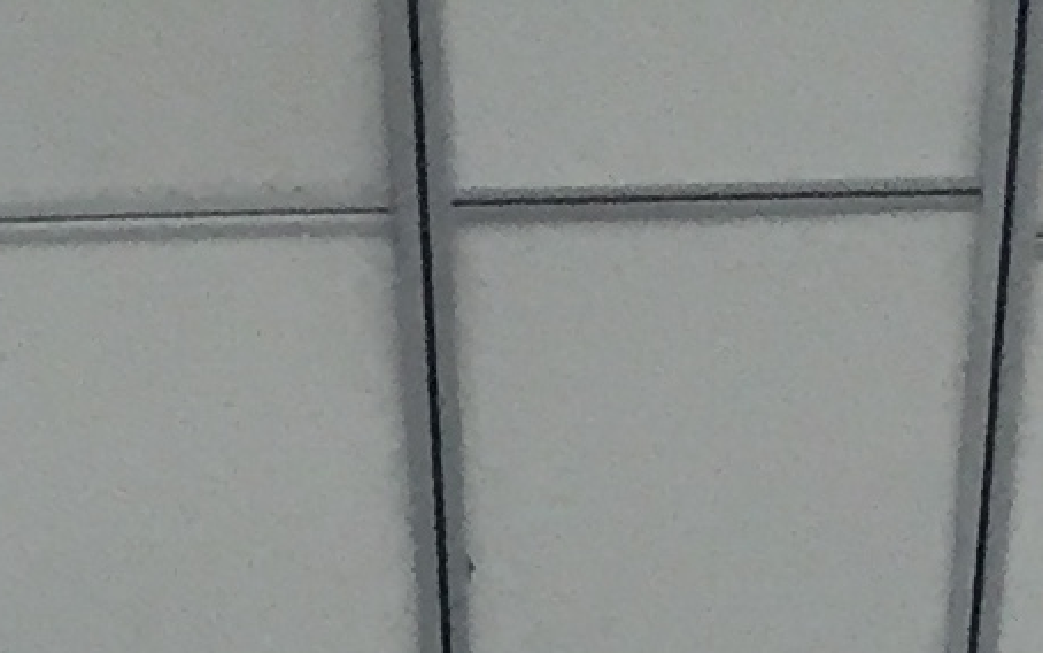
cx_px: 90
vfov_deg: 5.1
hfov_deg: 9.4
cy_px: 2812
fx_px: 6284
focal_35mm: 221
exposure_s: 1/33
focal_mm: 4.15
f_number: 2.2
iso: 64
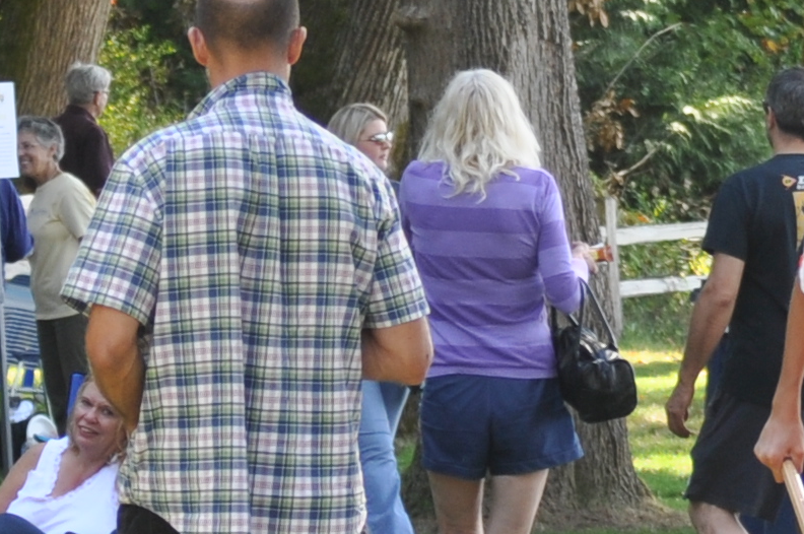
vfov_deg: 3.1
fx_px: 9964
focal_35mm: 447
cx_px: 271
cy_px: 226
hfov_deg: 4.6
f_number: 7.1
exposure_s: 1/200
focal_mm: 55
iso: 200
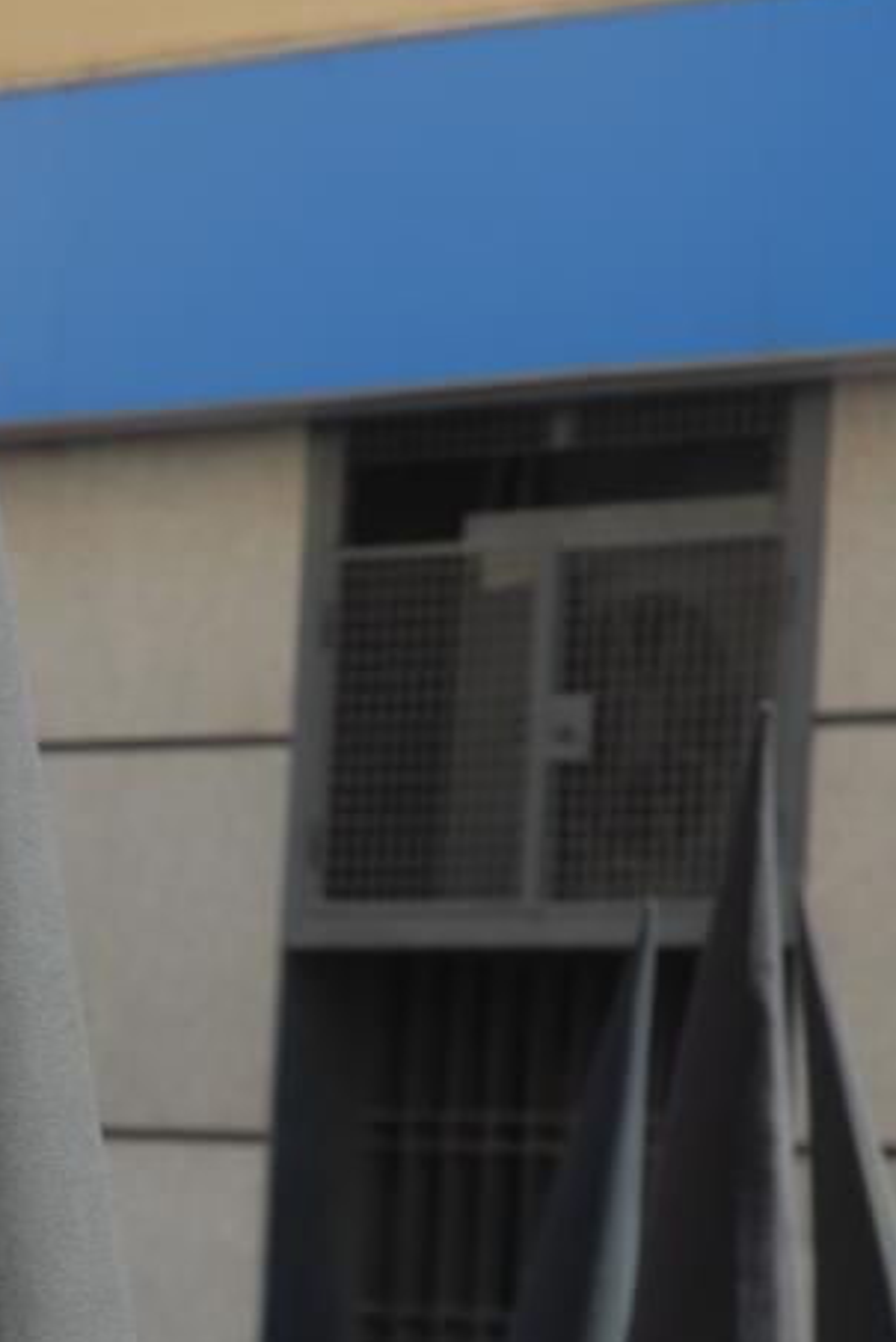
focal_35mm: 223
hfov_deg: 6.2
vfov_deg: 9.2
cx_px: 1
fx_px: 8312
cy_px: 1210
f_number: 5.6
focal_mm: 62
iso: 100
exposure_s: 1/60
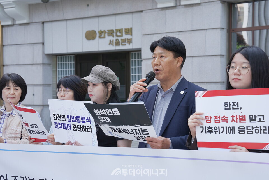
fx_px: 523
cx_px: 134
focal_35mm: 70
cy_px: 90
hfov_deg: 28.8
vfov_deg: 19.5
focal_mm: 70
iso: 400
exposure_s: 1/160
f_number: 7.1
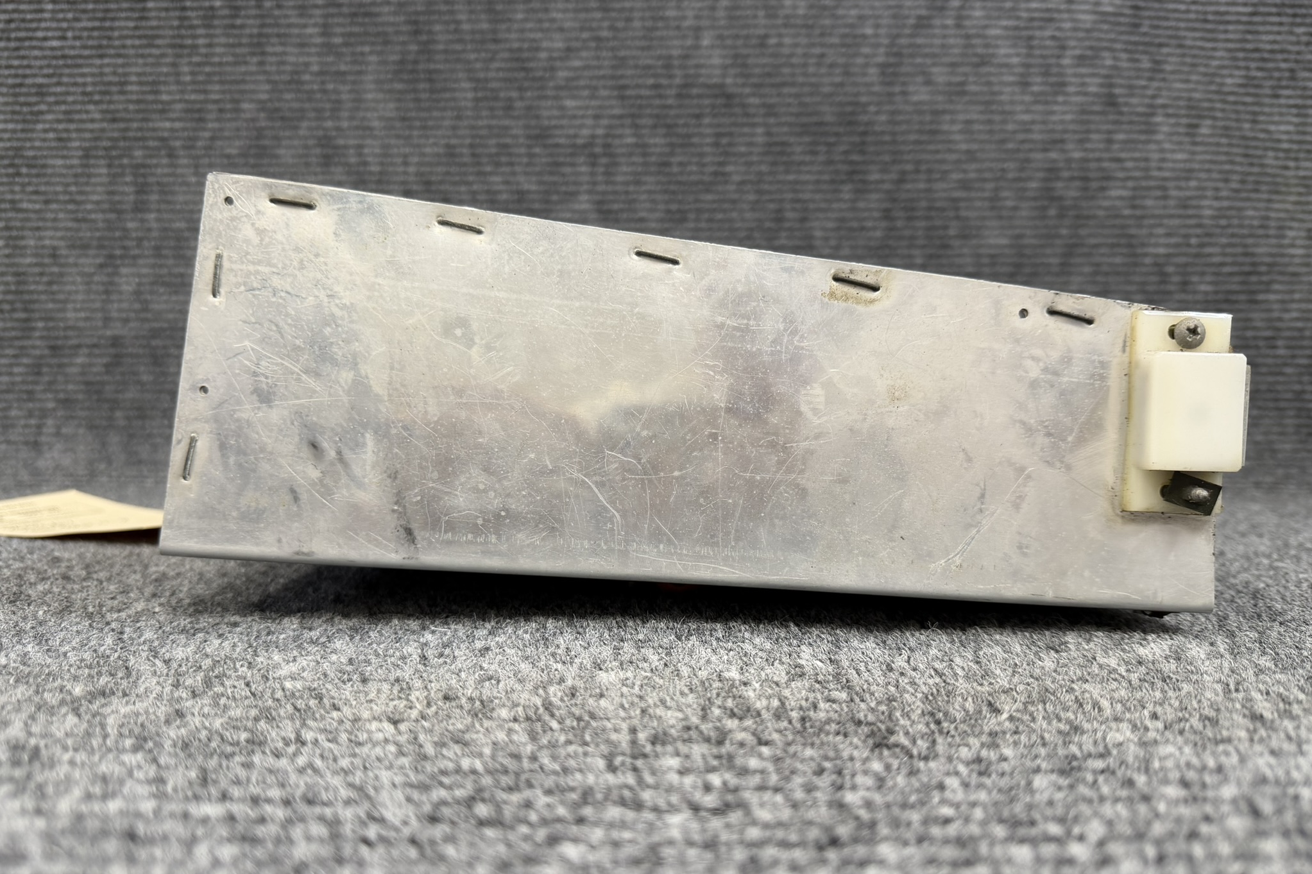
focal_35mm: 25
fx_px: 911
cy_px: 459
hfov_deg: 71.5
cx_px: 656
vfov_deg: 51.3
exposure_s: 1/60
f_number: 1.78
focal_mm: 6.76
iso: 125
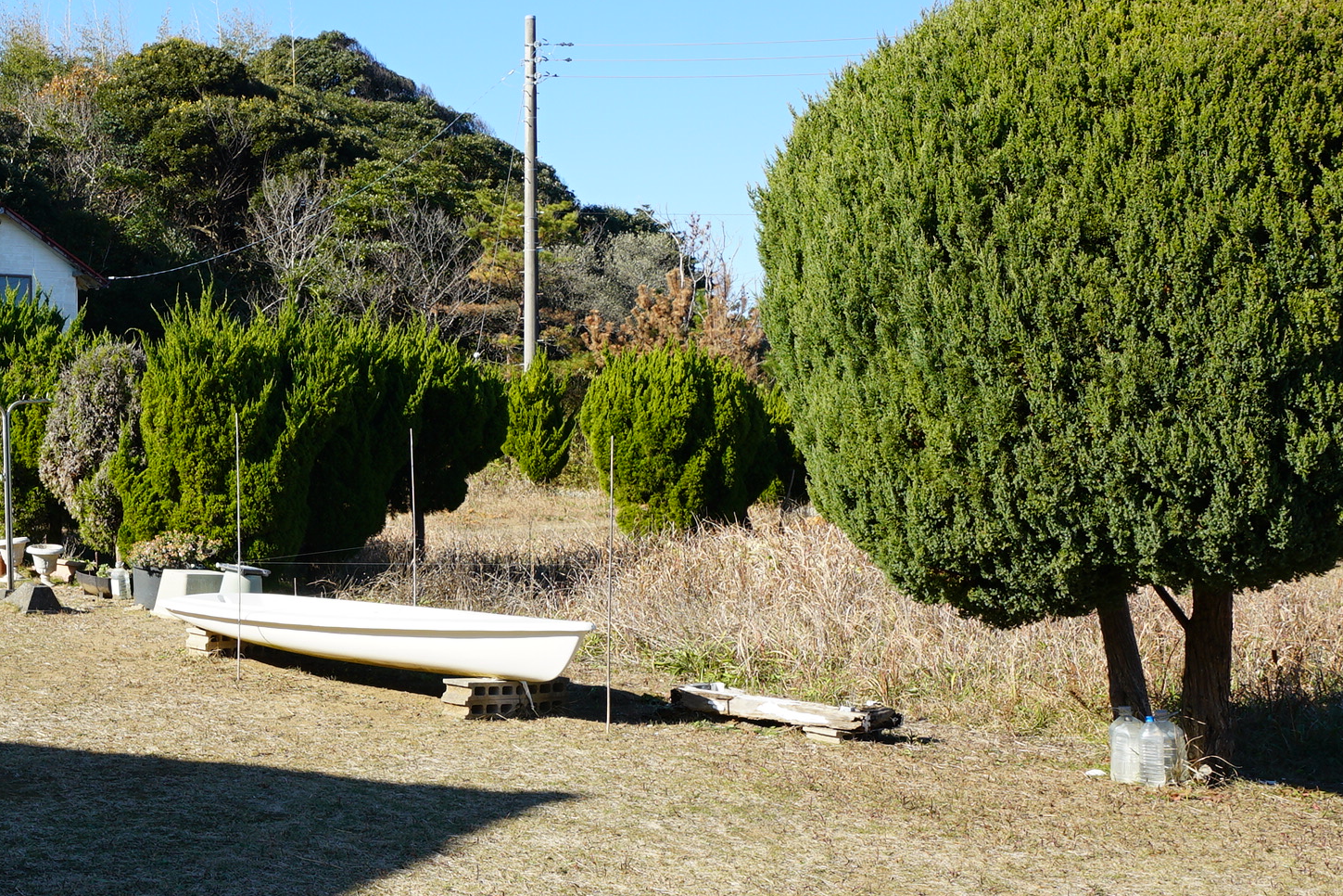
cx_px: -76
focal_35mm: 44
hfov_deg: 38.2
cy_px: 403
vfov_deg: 30.5
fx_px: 1641
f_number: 8
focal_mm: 16
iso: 100
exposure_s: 1/125
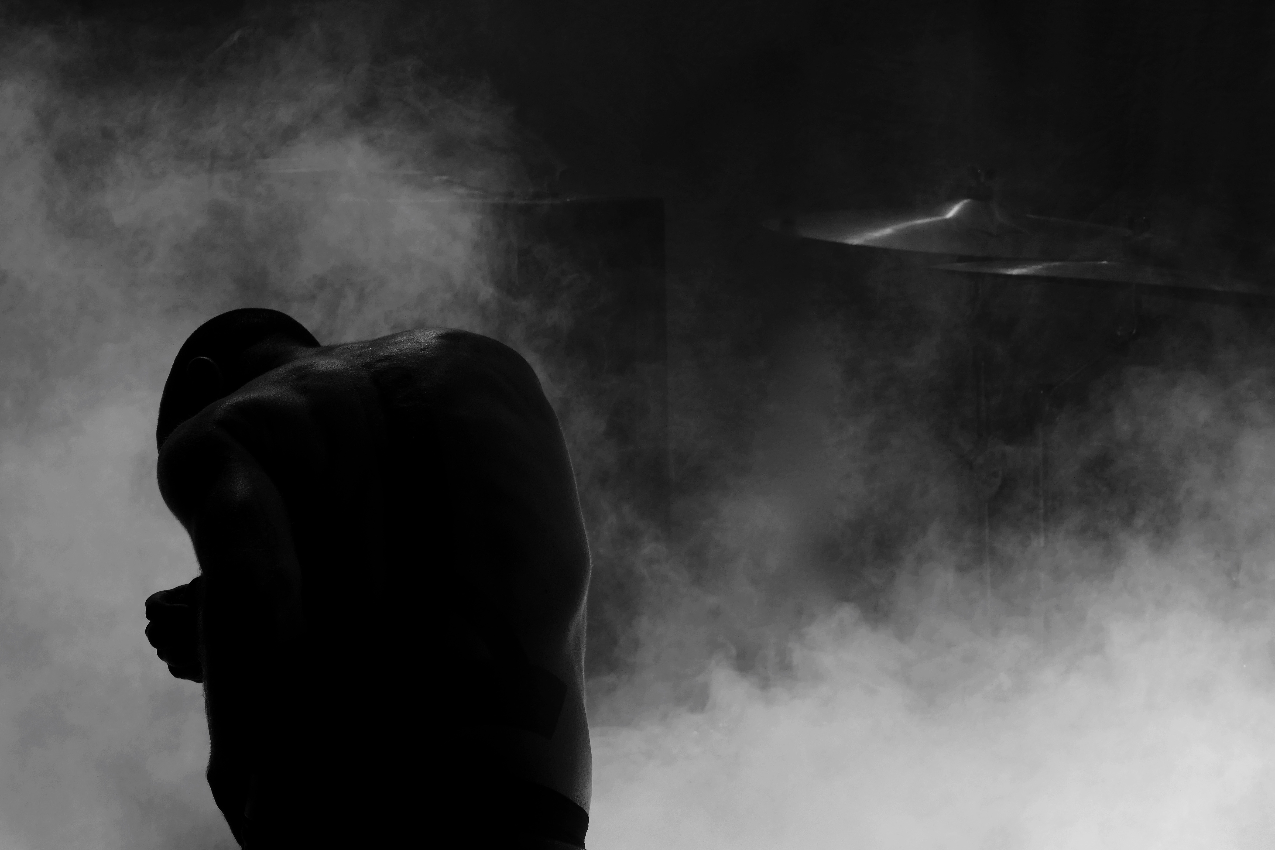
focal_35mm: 200
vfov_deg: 6.9
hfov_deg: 10.3
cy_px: 425
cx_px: 638
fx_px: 7083
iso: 125
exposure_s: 1/1600
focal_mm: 73
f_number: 7.1
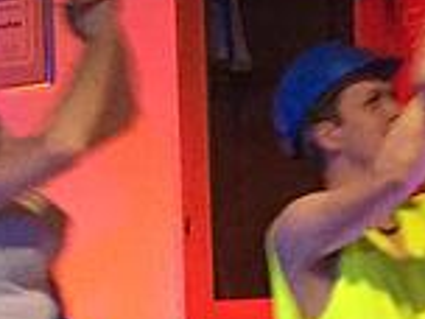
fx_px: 2247
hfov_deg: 10.8
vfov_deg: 8.0
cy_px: 473
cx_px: 73
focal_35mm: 183
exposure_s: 1/20
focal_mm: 4.15
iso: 250
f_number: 2.2
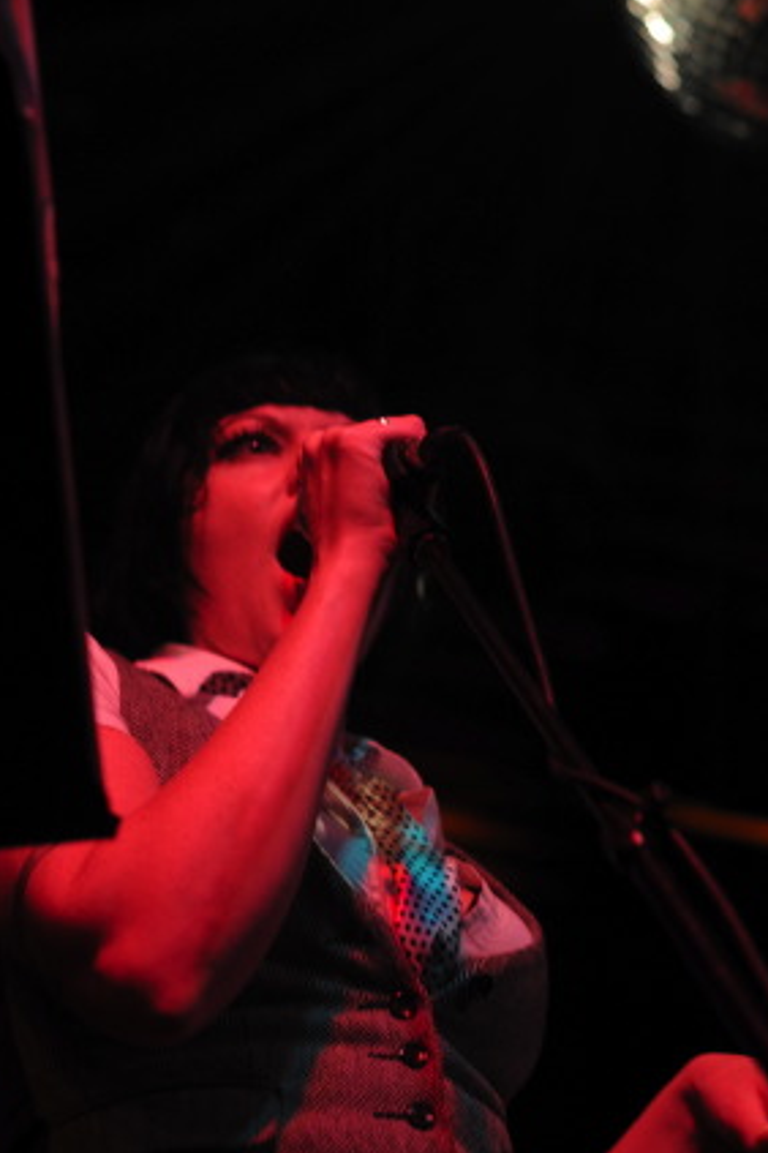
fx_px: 2720
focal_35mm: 85
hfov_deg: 16.0
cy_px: 480
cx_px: 497
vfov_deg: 23.9
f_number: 2.8
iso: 560
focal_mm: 50
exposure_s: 1/60
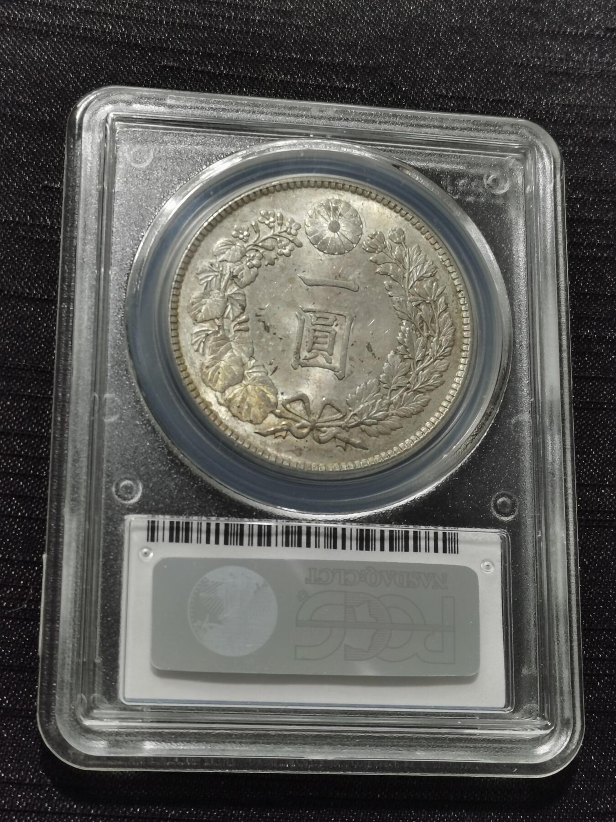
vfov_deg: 29.4
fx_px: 1566
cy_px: 411
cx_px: 308
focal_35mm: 66
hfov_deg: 22.3
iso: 50
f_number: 1.8
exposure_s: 1/108
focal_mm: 5.58
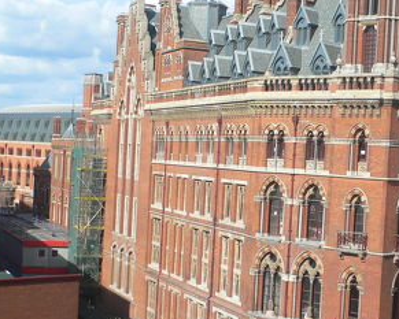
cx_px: 278
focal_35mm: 74
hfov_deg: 25.5
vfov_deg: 20.7
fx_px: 874
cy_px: 191
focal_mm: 6.3
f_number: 4.5
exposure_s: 1/400
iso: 80
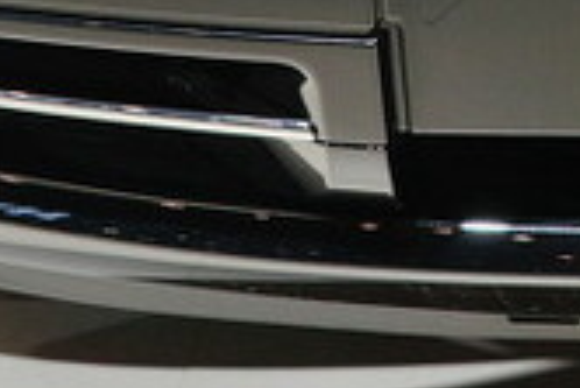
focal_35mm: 253
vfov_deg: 5.1
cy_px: -932
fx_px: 4080
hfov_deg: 7.8
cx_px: 1104
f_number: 6.3
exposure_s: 1/20
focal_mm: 35
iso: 160
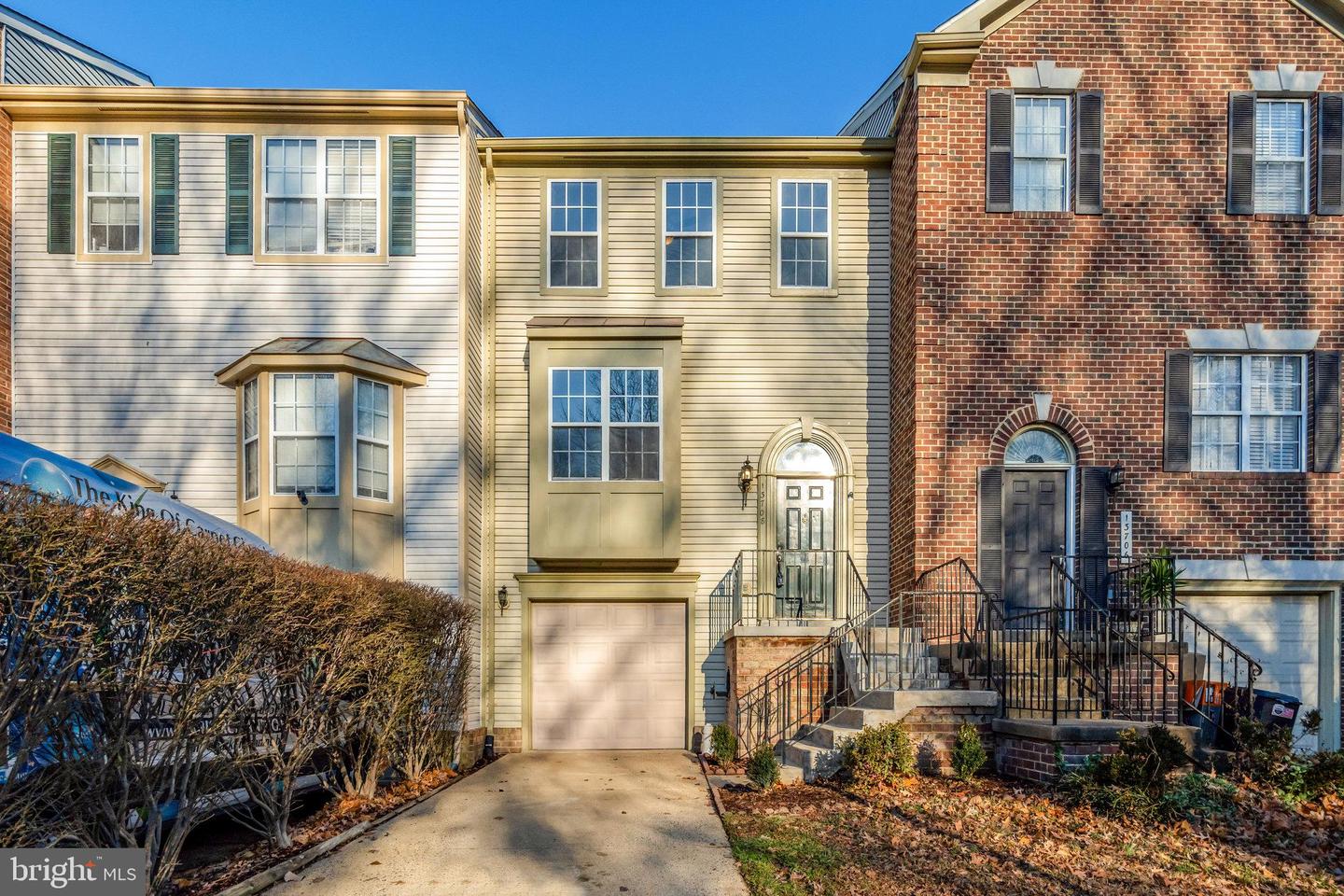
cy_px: 448
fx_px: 597
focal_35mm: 16
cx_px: 672
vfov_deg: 73.7
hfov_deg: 96.7
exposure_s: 1/1250
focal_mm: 16
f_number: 8
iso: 1250
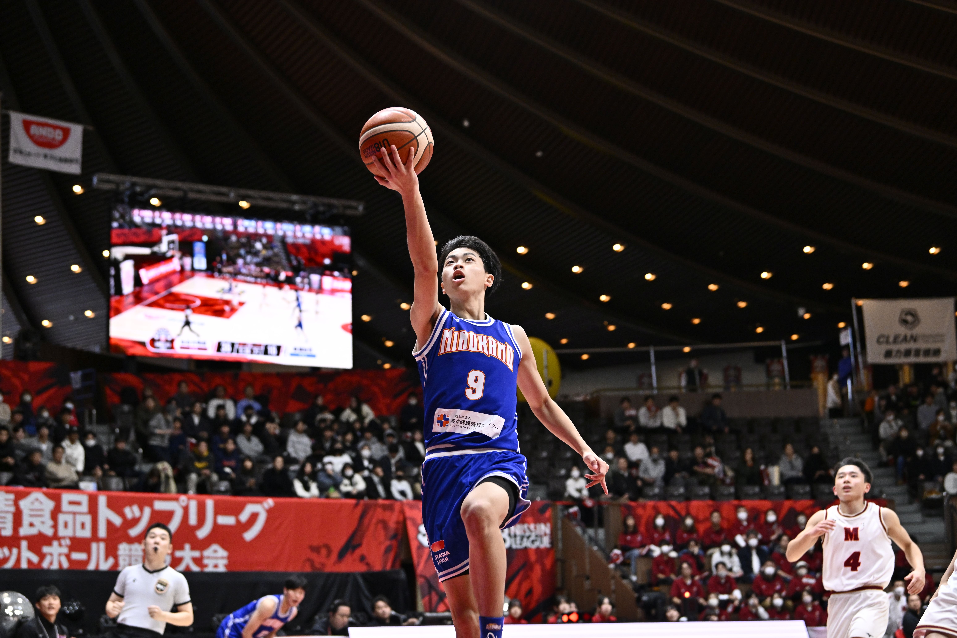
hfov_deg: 28.8
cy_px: 319
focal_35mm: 70
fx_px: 1861
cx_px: 478
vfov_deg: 19.5
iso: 3200
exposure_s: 1/800
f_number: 4
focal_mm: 70
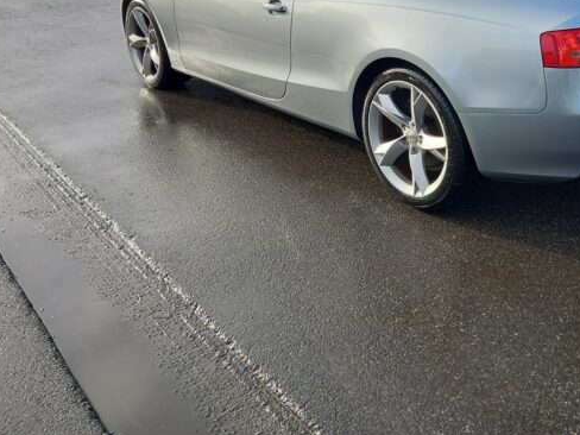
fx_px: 687
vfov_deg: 34.0
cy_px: 83
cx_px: 424
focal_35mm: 41
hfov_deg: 44.5
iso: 25
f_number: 2
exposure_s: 1/136
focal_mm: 4.6
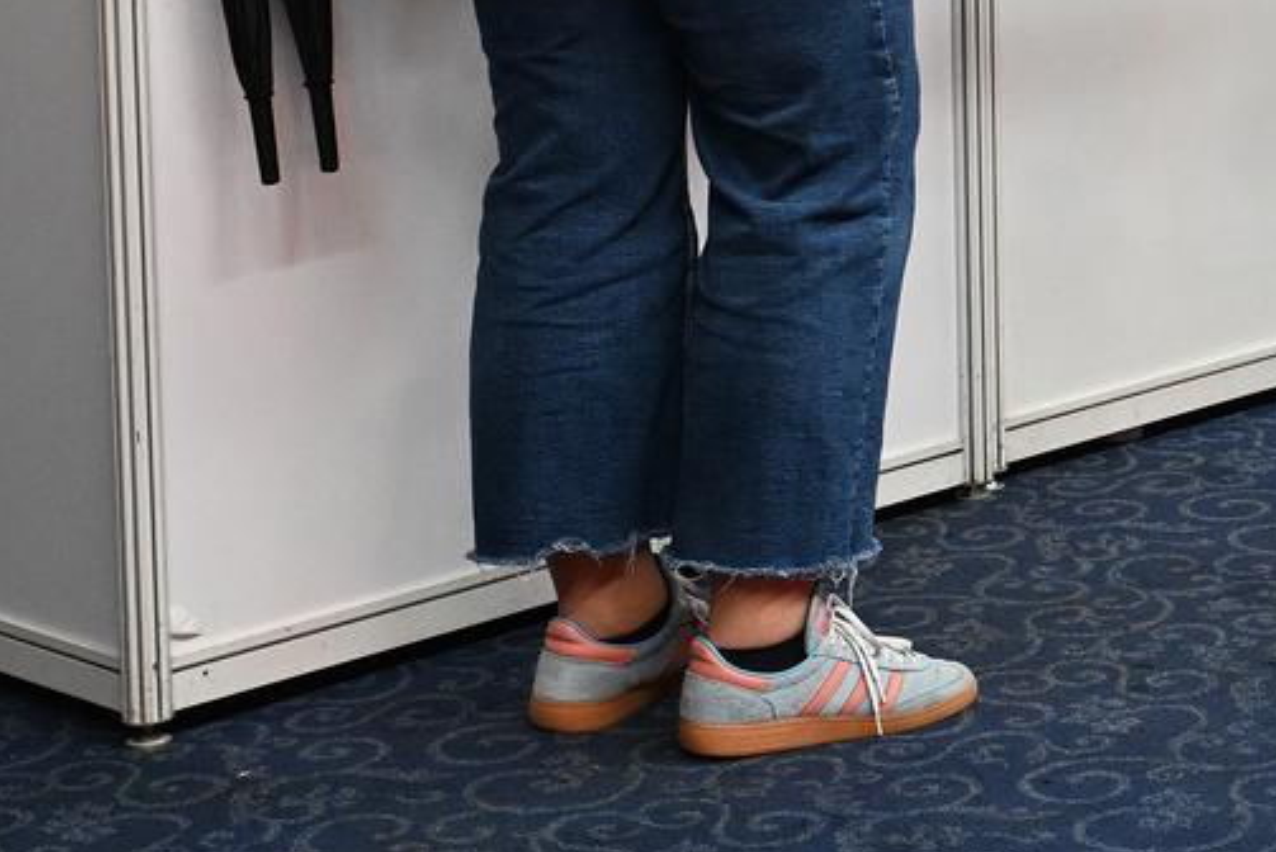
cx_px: 1735
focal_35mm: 124
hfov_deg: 15.6
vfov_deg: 10.8
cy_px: -339
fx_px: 4397
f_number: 5.6
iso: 3200
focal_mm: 39
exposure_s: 1/30
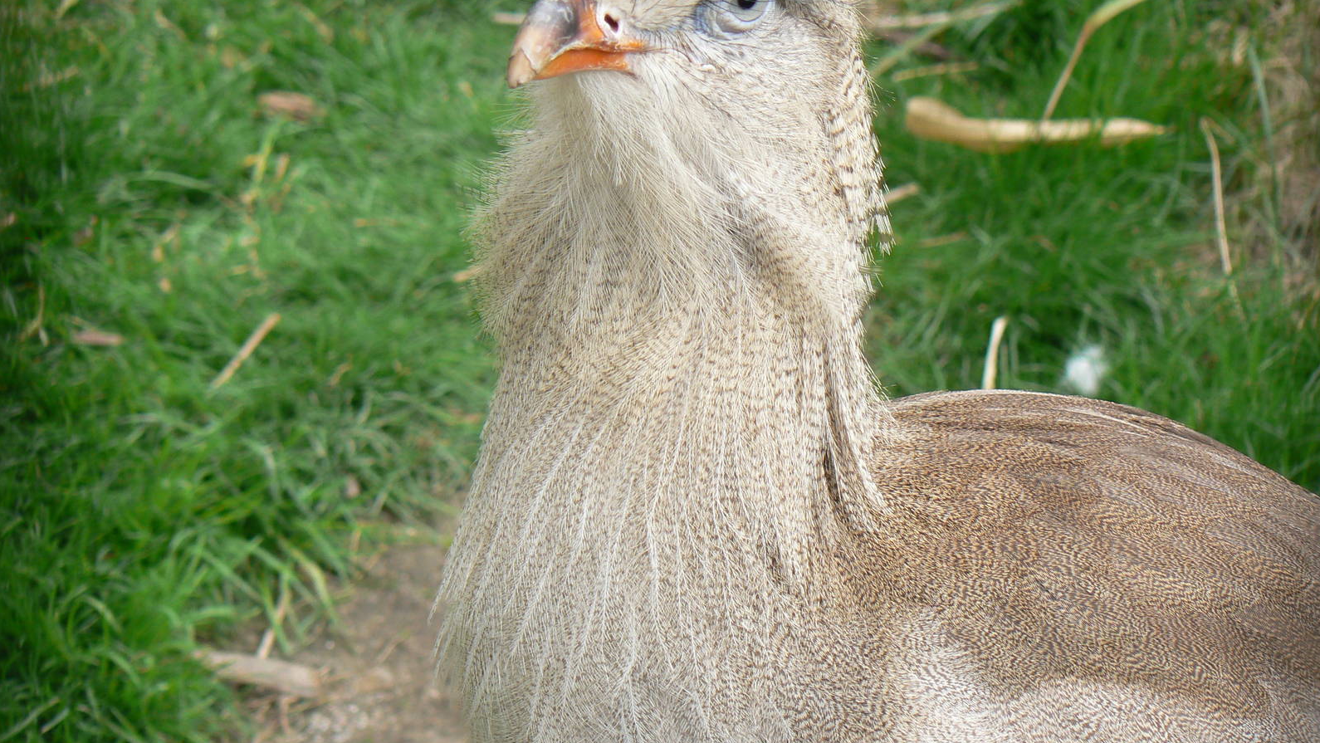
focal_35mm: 114
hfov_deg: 18.8
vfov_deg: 10.6
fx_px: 3991
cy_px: 247
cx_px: 662
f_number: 4
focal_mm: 17.3
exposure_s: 1/125
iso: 80
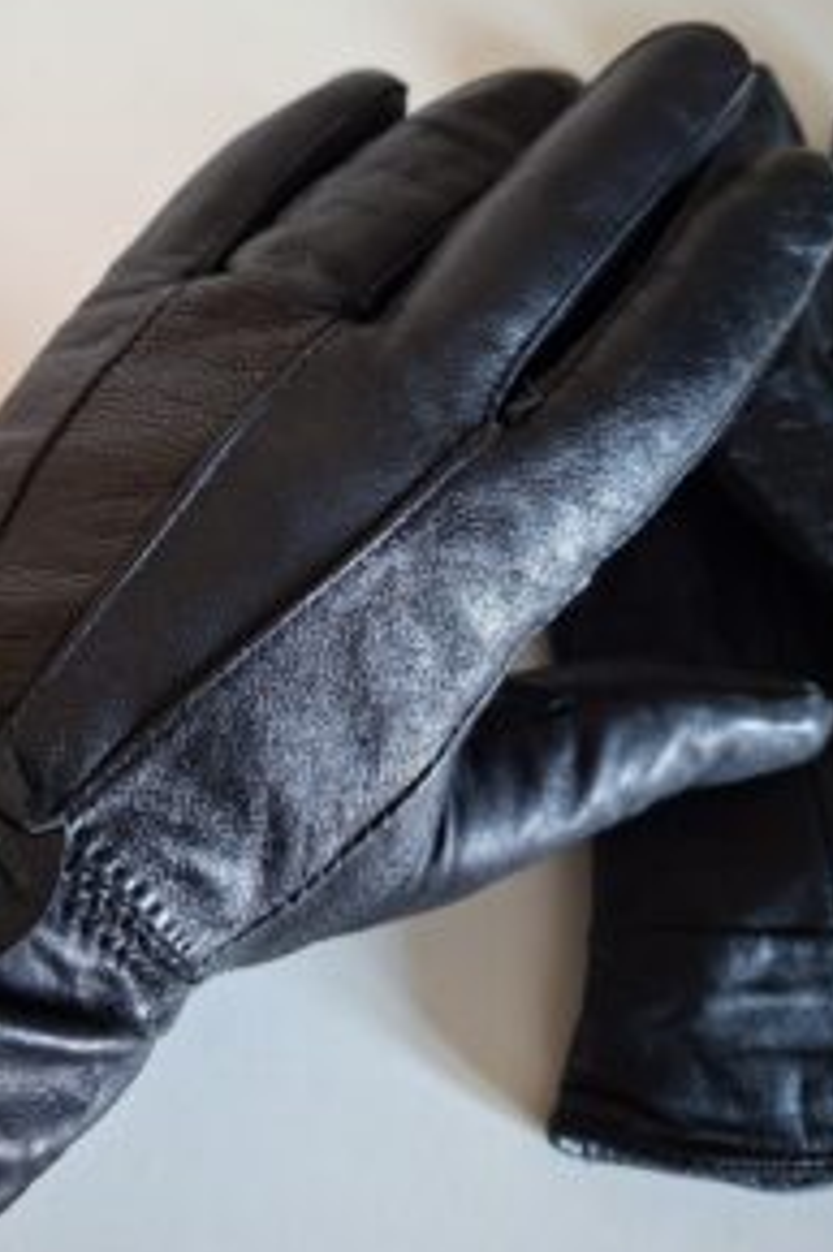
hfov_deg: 39.1
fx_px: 1147
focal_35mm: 33
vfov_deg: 57.0
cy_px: 527
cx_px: 229
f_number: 1.8
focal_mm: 5.54
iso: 320
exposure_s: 1/24
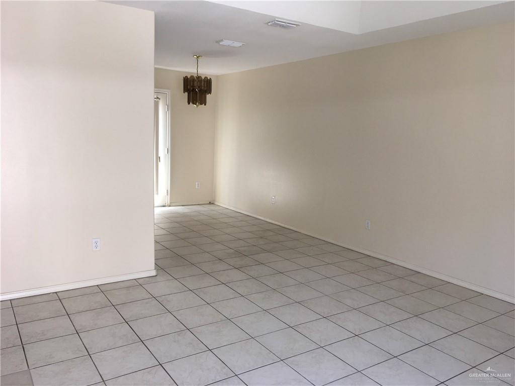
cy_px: 193
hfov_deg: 61.7
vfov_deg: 48.2
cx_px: 258
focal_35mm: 29
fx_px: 431
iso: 25
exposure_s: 1/30
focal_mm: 4.15
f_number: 2.2
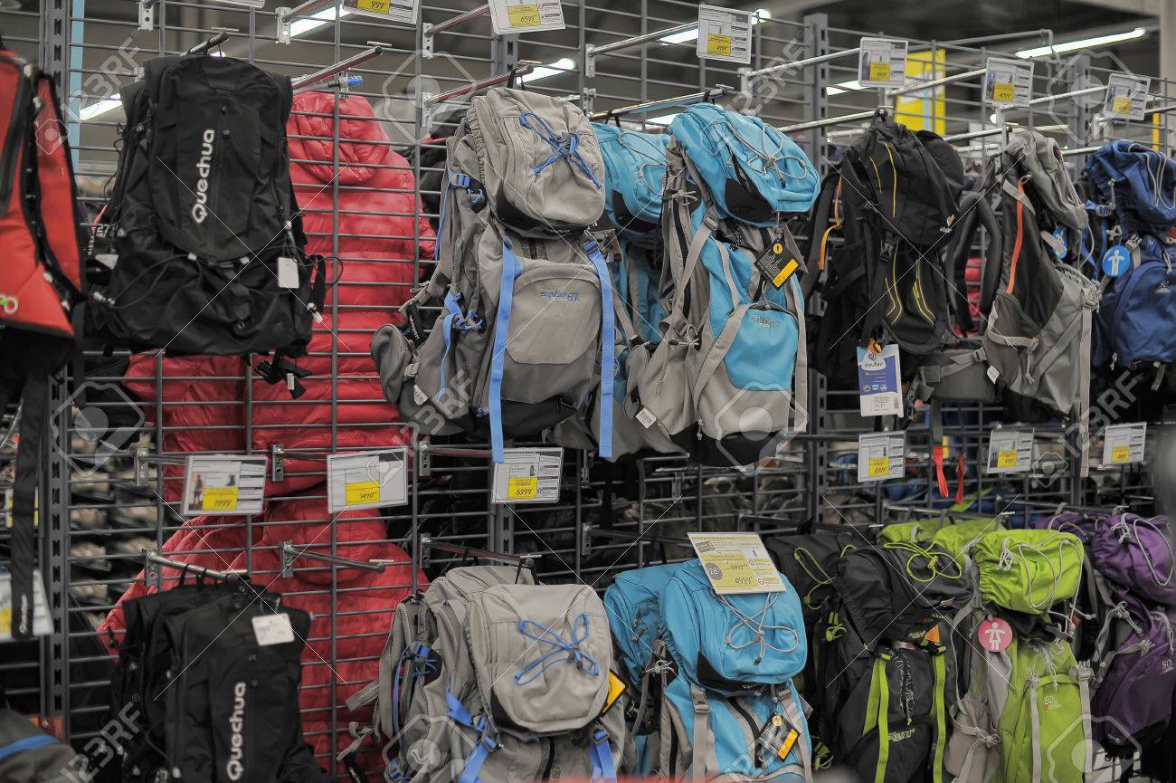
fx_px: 1632
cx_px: 588
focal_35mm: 50
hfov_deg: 39.6
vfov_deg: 27.0
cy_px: 392
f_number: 2
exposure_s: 1/200
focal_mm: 50
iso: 250
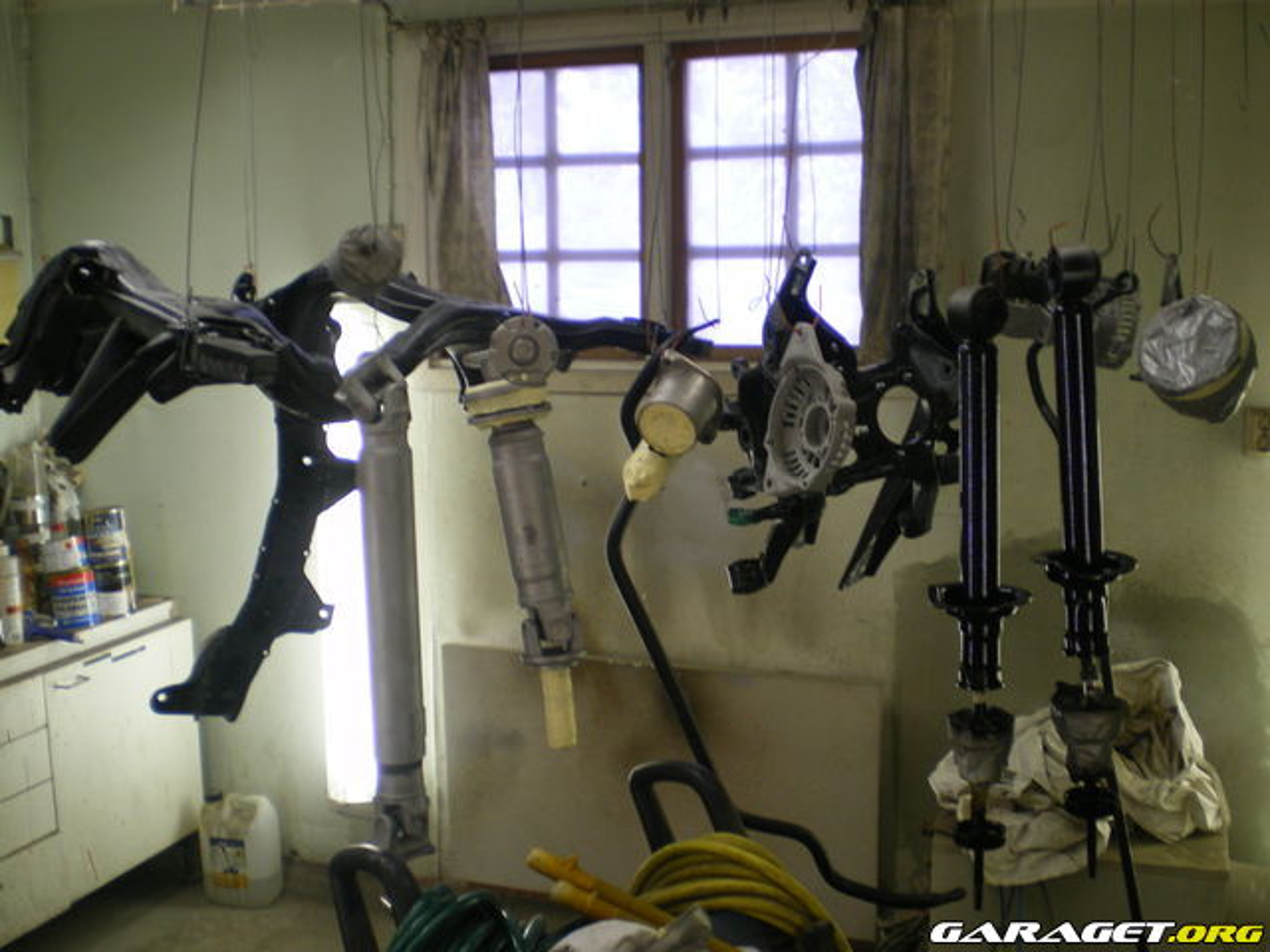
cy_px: 476
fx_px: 1394
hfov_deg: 49.0
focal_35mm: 38
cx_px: 635
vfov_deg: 37.7
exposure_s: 1/30
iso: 100
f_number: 3.1
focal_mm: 6.3
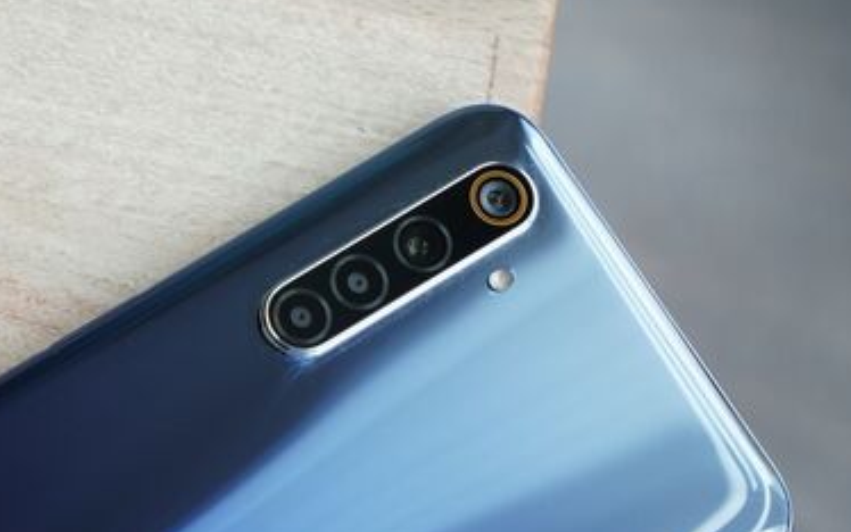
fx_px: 3039
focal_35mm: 131
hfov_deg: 15.8
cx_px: 114
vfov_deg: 9.9
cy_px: 609
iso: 400
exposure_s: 1/160
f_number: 4
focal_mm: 58
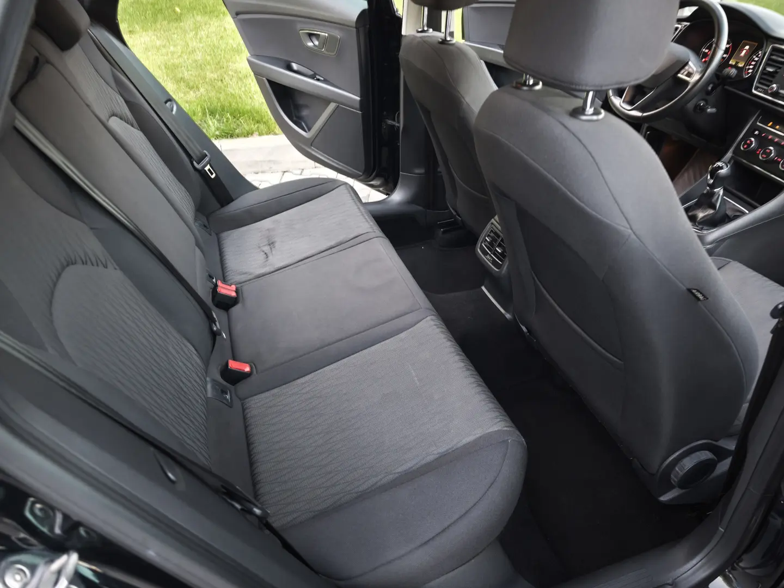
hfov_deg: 73.9
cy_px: 294
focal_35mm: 23
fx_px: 521
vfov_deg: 58.9
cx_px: 392
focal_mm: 6.57
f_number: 1.6
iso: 640
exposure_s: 1/25
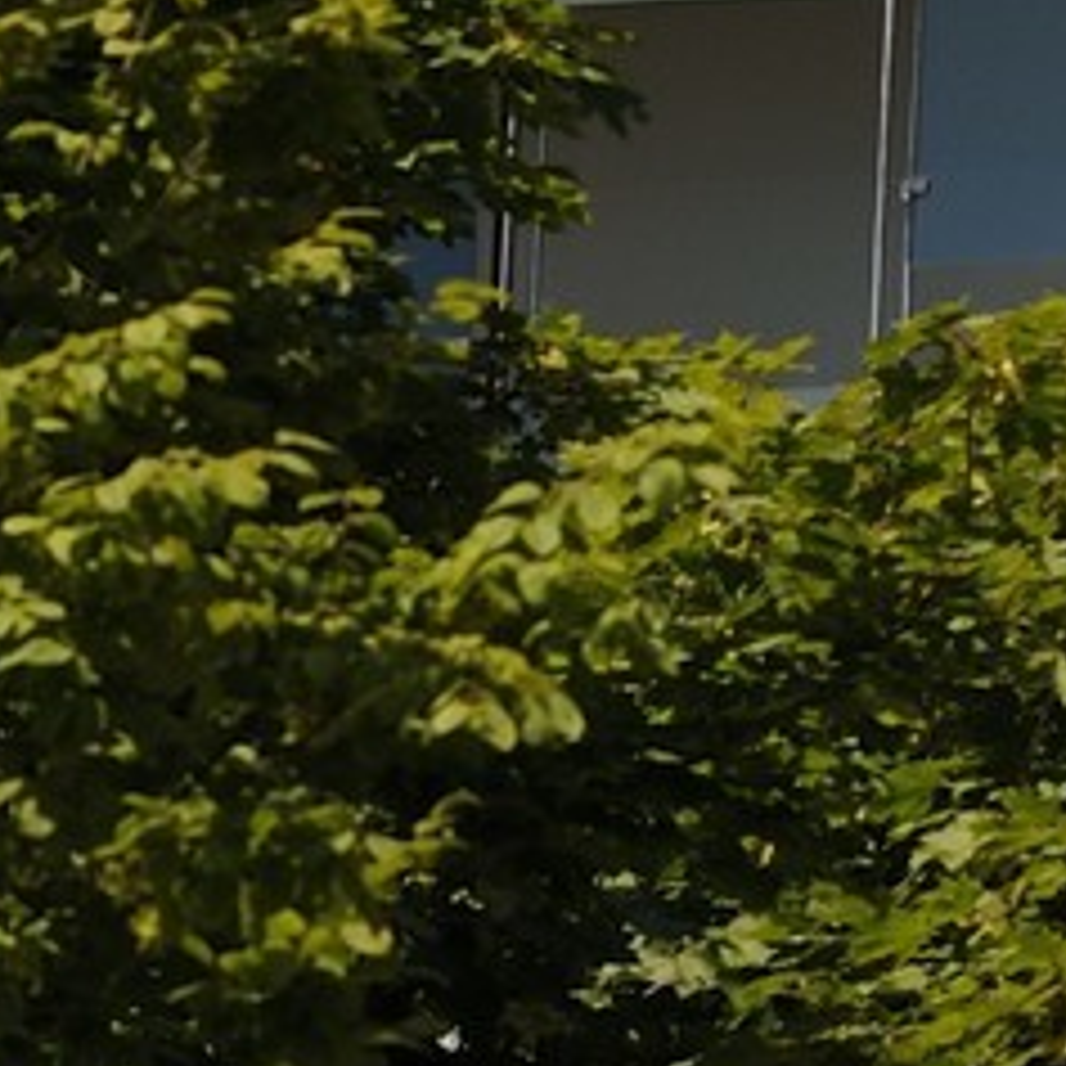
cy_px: -666
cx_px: 3261
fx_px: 26026
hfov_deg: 2.3
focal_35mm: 747
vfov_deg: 2.3
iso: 200
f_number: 8
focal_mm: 130
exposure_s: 1/320
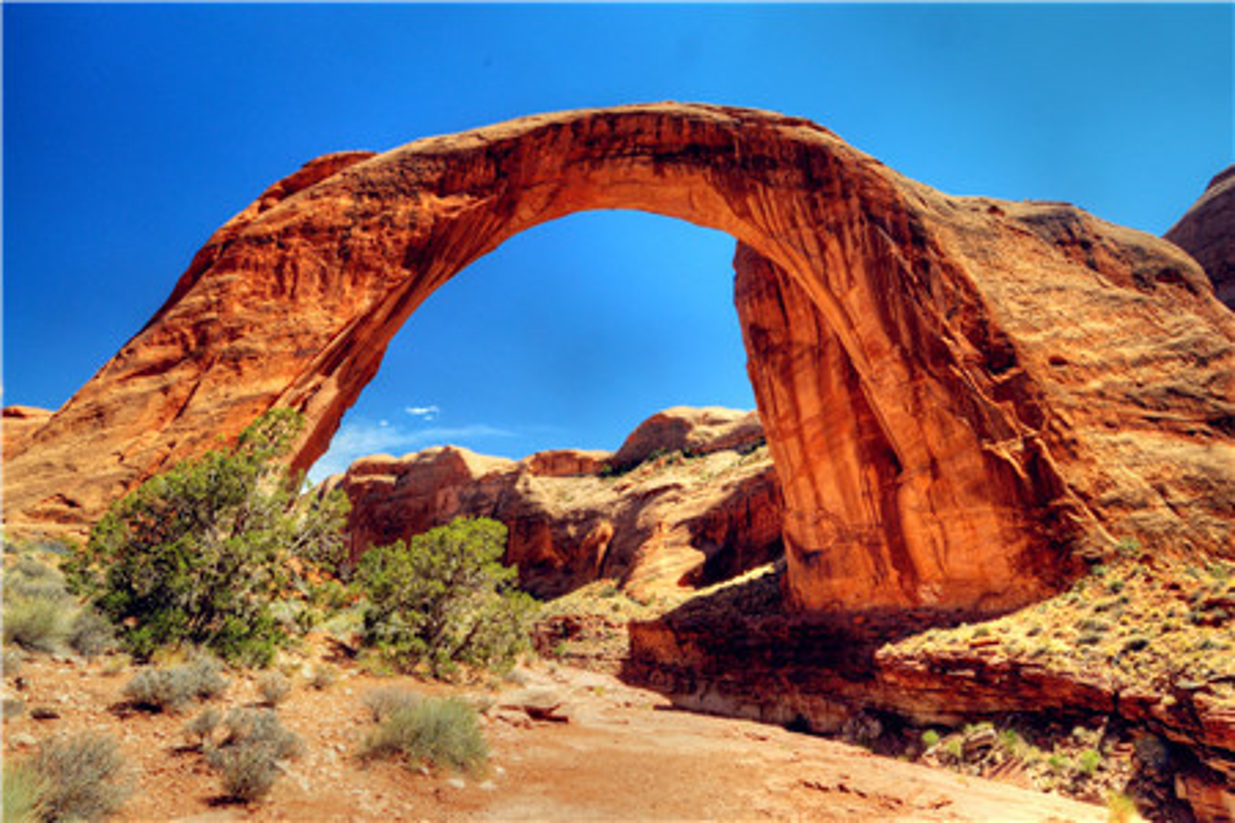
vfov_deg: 63.2
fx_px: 669
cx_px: 618
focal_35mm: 20
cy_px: 412
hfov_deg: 85.4
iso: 200
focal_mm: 13
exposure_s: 1/50
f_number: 16
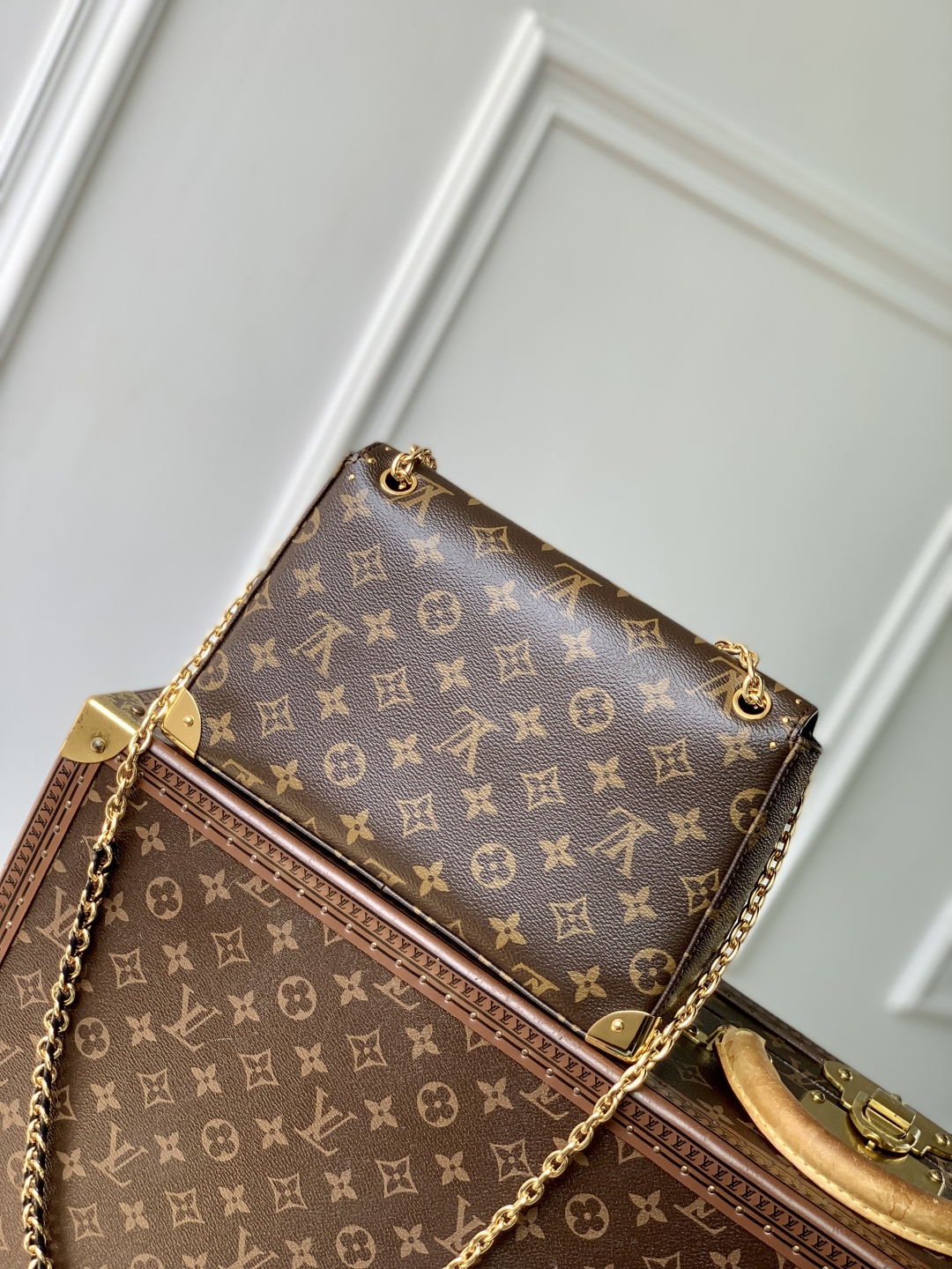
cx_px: 476
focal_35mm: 52
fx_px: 1907
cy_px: 634
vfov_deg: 36.8
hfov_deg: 28.0
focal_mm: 6
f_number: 2.4
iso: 16
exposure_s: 1/122
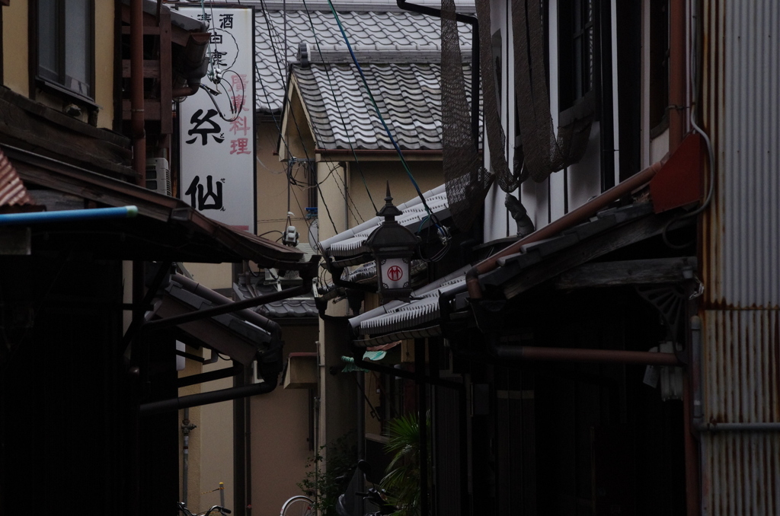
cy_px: 258
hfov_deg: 9.2
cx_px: 390
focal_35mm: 225
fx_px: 4864
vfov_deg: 6.1
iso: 1600
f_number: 9
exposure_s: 1/250
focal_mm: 150
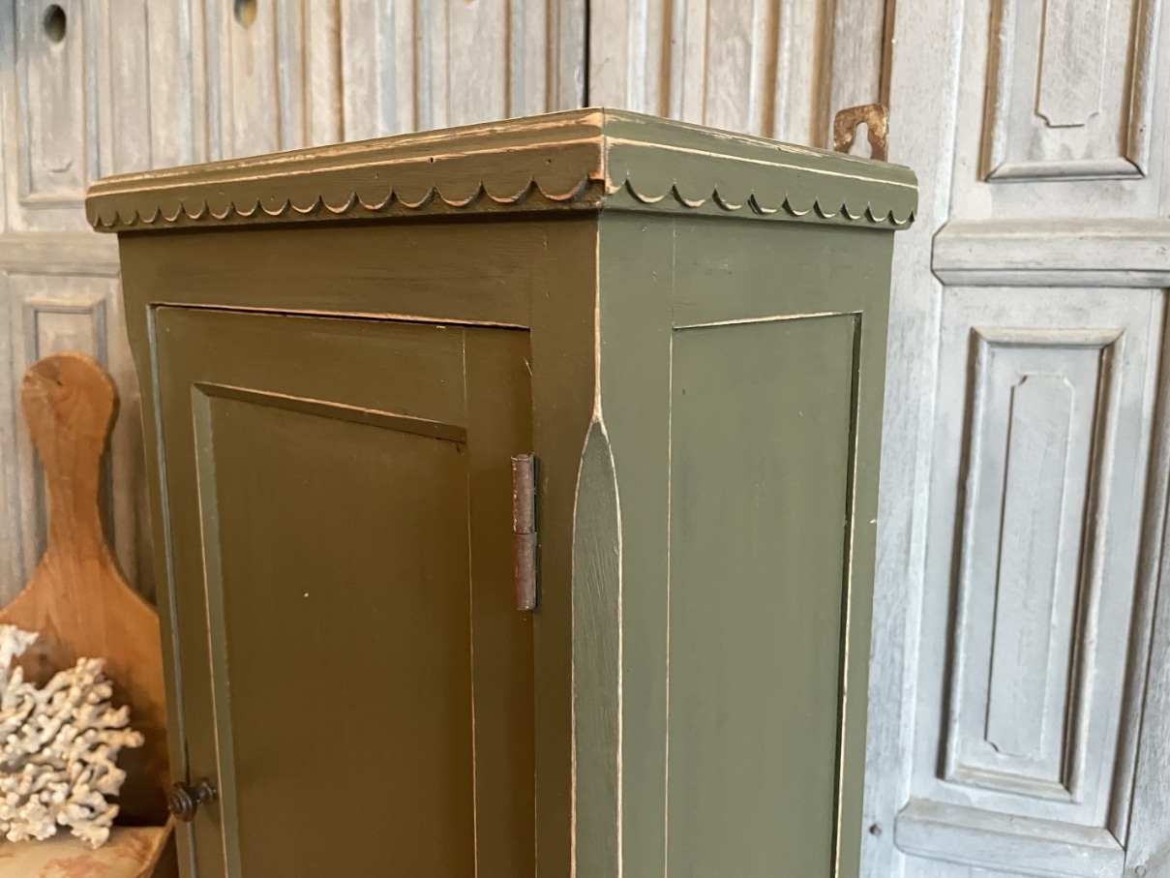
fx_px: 879
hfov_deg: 67.3
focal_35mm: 26
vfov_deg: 53.1
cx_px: 585
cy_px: 439
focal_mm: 4.2
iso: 500
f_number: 1.6
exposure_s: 1/33
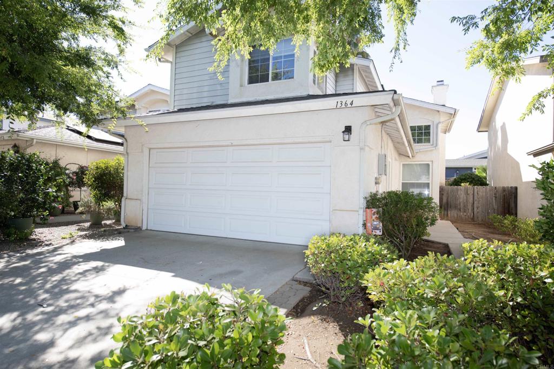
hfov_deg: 81.2
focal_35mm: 21
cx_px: 277
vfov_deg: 59.5
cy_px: 184
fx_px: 323
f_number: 8
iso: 320
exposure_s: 1/250
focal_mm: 21
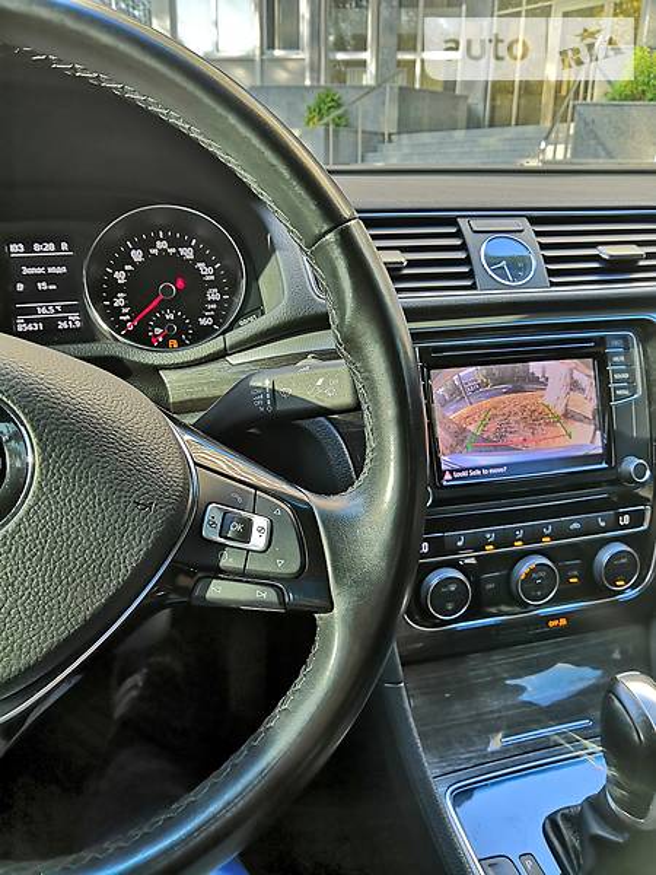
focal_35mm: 27
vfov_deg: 65.3
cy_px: 438
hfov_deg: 51.4
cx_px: 328
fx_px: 682
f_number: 1.8
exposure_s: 1/50
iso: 125
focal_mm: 4
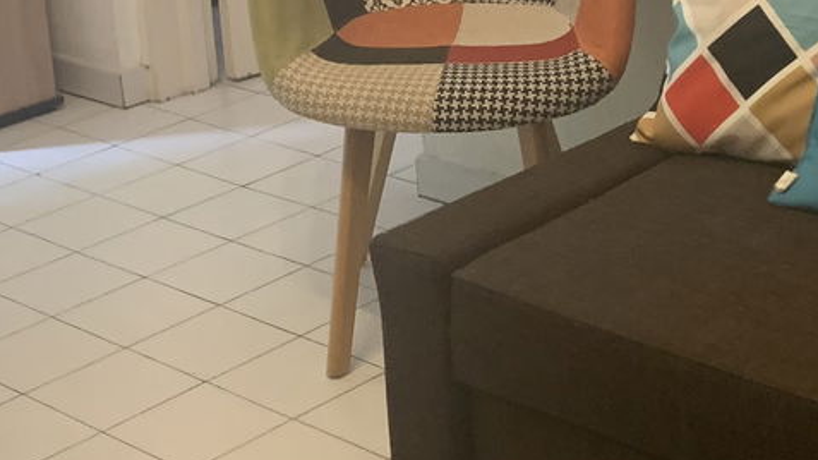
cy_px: 137
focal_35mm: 95
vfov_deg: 12.7
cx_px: 382
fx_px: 2060
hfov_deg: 22.5
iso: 250
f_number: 1.8
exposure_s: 1/60
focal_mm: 4.25
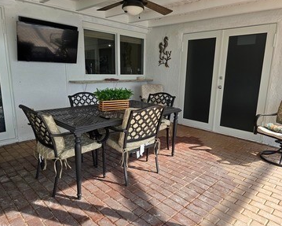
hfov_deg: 68.1
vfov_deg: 56.8
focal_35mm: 25
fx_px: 209
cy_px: 116
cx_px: 141
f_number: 1.7
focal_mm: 6.3
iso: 20
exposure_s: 1/180
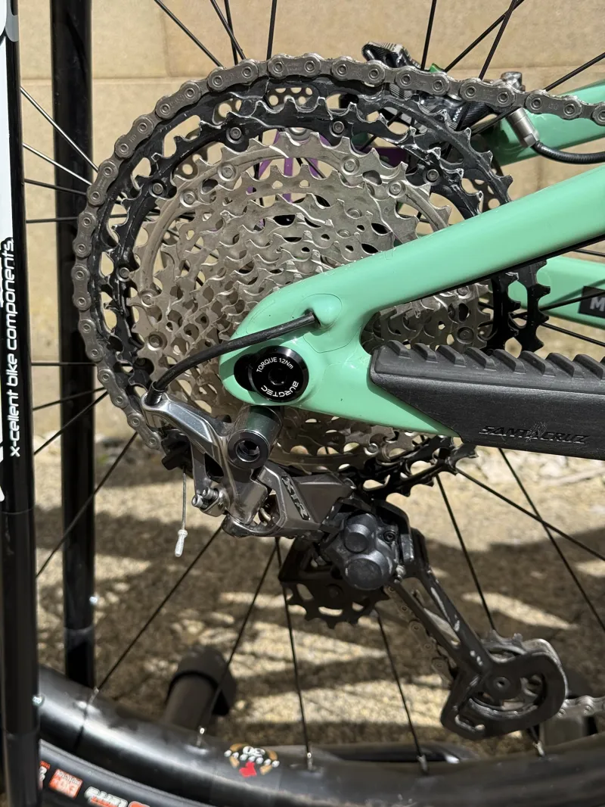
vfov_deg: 39.6
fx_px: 1118
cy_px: 404
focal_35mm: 48
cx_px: 302
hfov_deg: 30.3
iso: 80
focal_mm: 6.76
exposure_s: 1/3704
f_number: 1.78
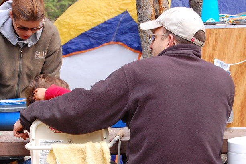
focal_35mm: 138
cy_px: 126
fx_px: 941
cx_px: 128
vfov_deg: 9.9
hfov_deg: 14.9
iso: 400
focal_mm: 55
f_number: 5.6
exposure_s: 1/60
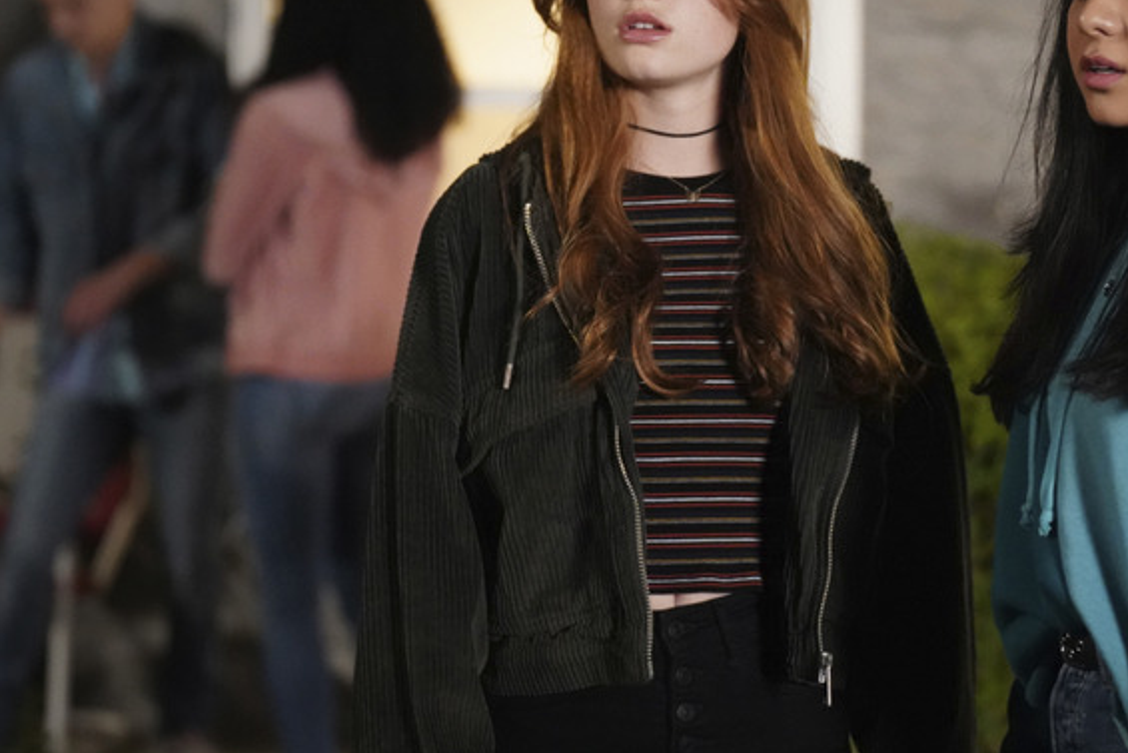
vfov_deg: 9.9
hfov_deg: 14.8
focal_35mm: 138
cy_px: 274
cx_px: 715
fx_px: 4325
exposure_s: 1/160
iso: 12800
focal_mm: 100
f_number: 2.8
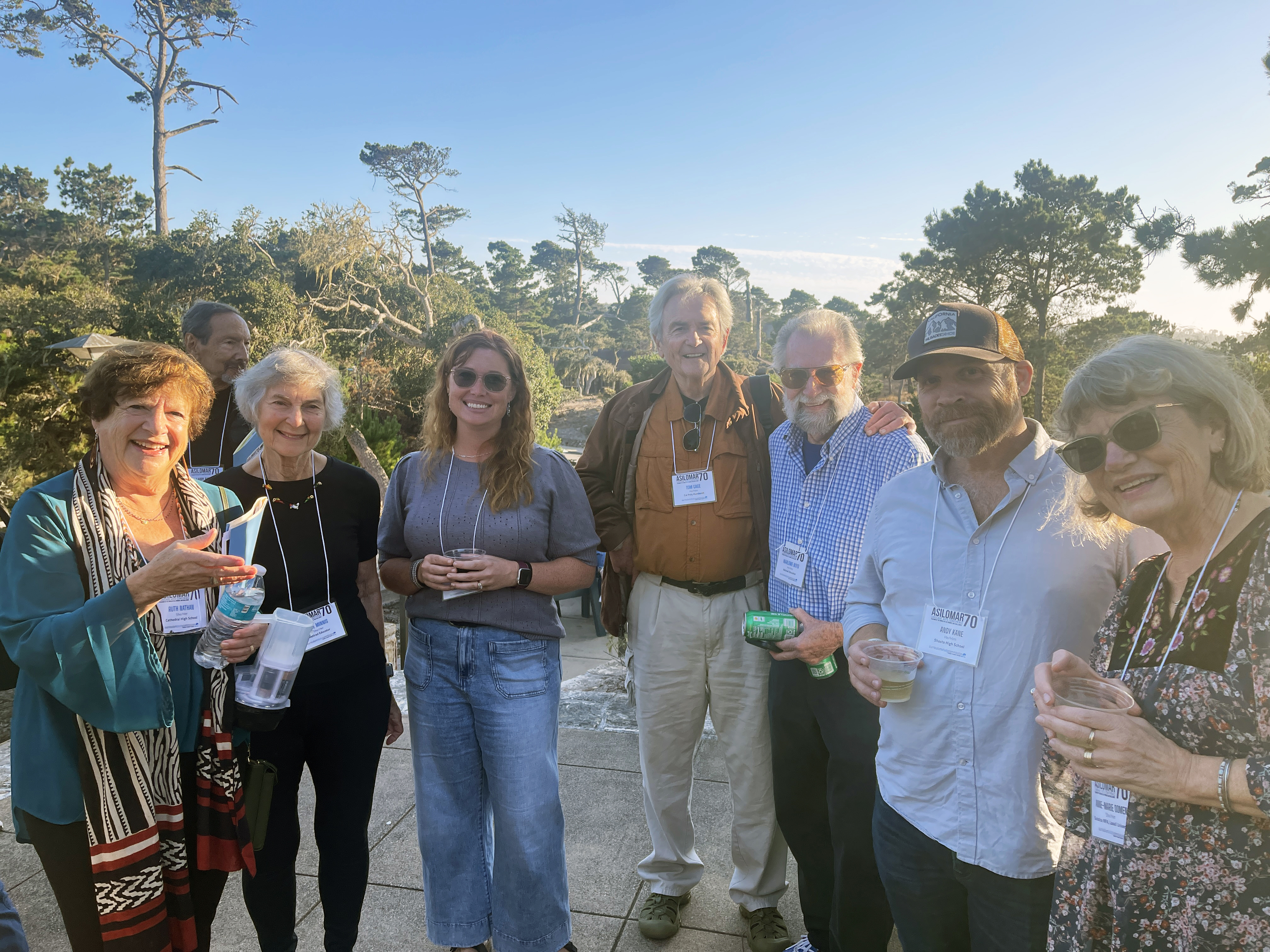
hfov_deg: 69.4
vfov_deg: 54.9
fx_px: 917
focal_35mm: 25
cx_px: 635
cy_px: 476
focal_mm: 5.1
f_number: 1.6
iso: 32
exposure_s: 1/836
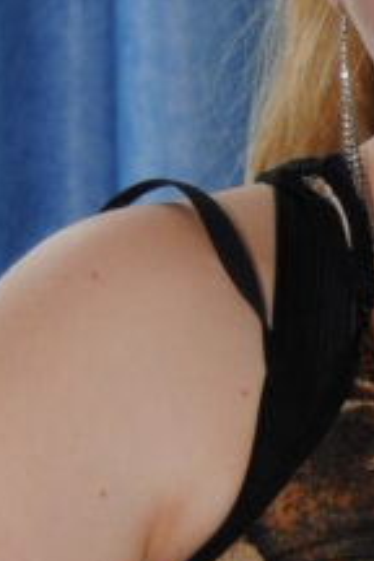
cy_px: 538
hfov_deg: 5.5
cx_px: 583
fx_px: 3886
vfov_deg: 8.2
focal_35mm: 249
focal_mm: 35
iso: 200
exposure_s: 1/60
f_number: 4.5
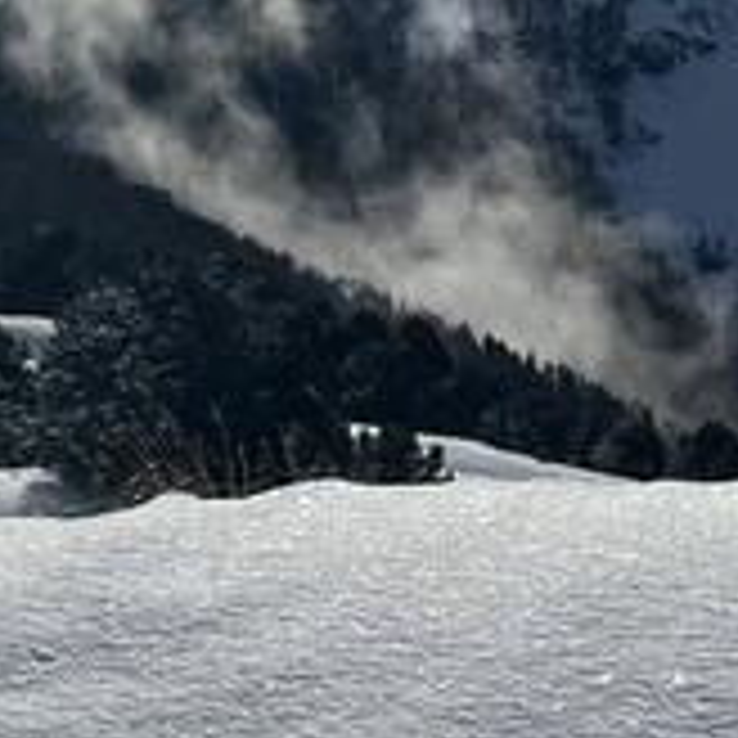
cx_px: 4
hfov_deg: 12.0
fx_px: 3473
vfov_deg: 11.3
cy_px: -569
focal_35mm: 144
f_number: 1.6
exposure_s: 1/20408
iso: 40
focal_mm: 5.1
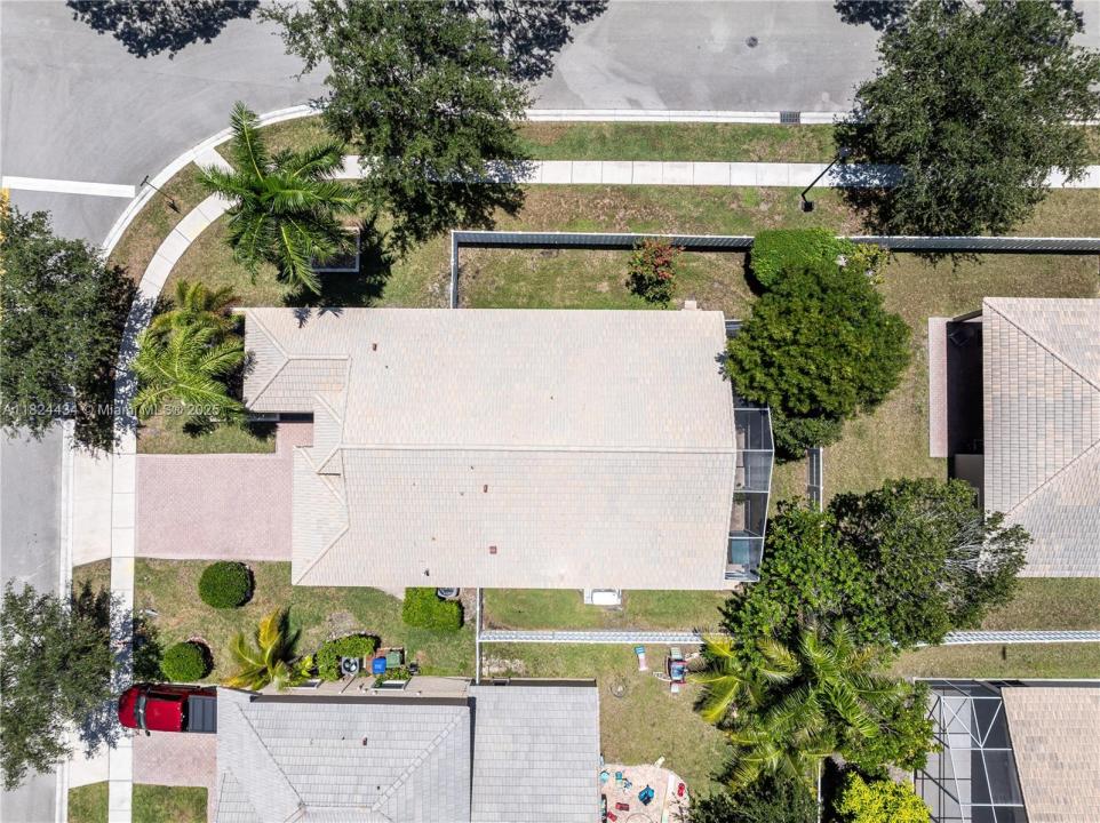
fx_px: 762
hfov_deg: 71.6
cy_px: 412
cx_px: 550
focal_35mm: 24
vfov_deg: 56.8
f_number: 5
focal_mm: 12.29
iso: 100
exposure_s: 1/200
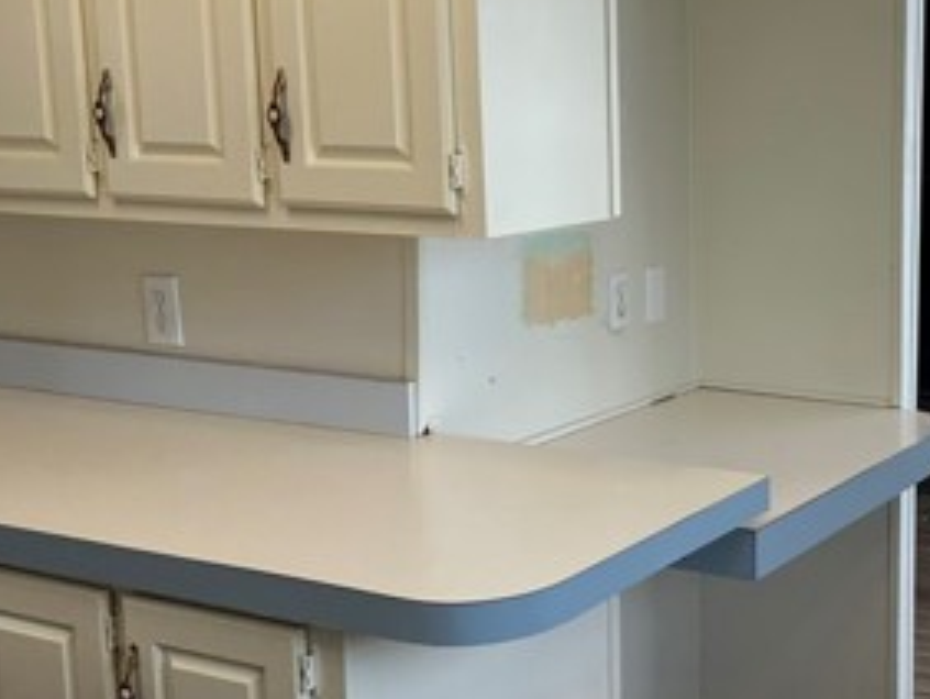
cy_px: 343
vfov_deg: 24.9
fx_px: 1586
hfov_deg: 31.7
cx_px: 765
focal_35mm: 59
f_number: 1.5
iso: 32
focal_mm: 5.7
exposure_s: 1/126
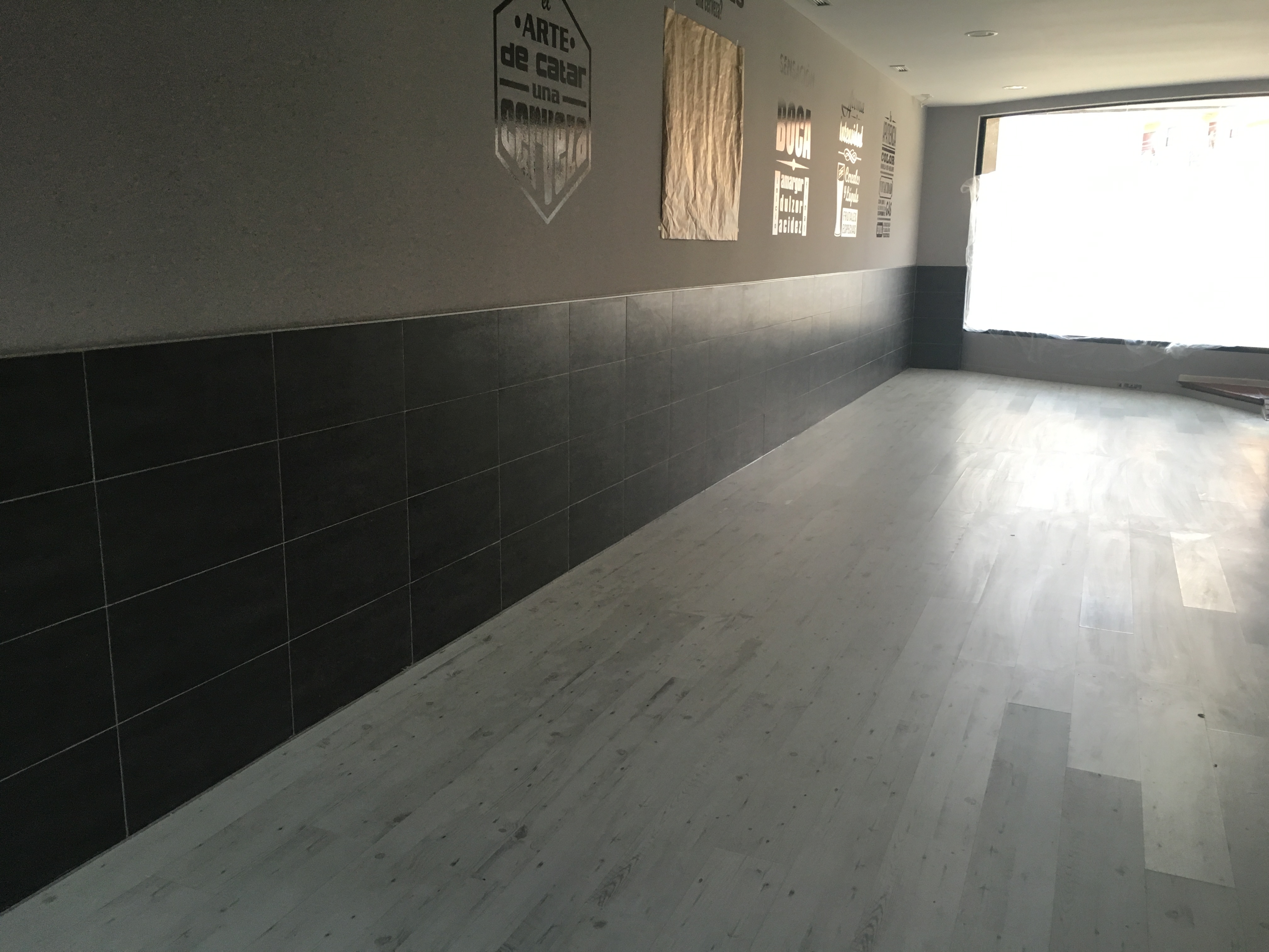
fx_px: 1063
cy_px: 476
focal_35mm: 29
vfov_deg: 48.2
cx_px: 634
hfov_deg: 61.7
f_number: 2.2
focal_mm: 4.15
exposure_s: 1/33
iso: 64
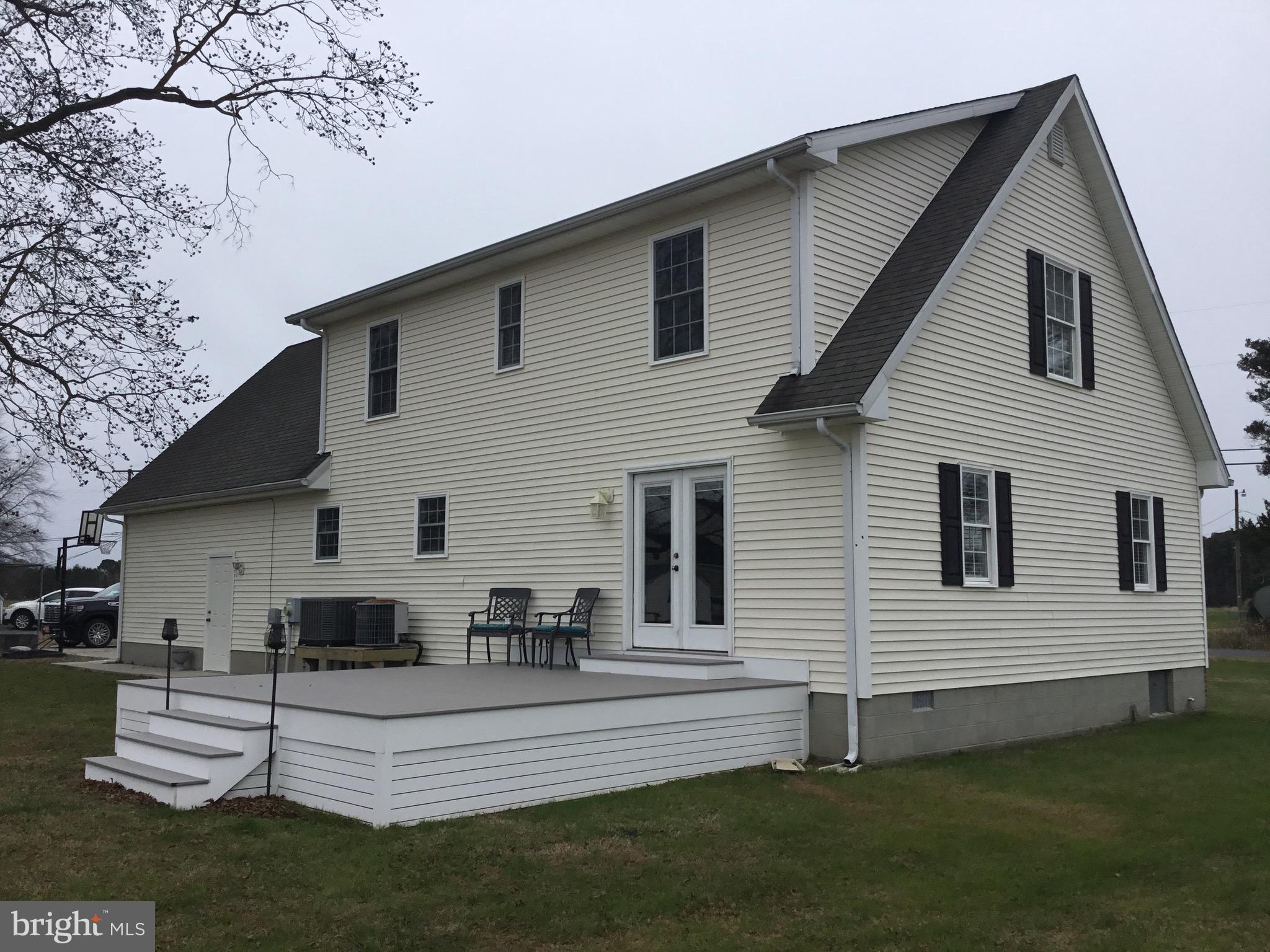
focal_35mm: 31
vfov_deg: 45.4
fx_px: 1137
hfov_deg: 58.4
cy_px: 476
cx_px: 635
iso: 25
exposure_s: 1/823
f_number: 2.4
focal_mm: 3.3
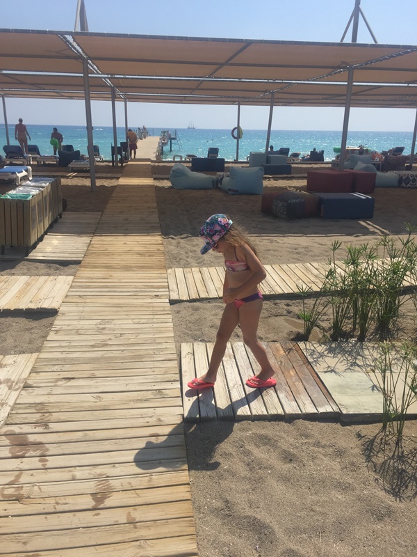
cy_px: 278
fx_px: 466
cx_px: 208
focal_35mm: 29
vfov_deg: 61.7
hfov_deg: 48.2
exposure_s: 1/3049
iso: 32
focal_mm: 4.15
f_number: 2.2
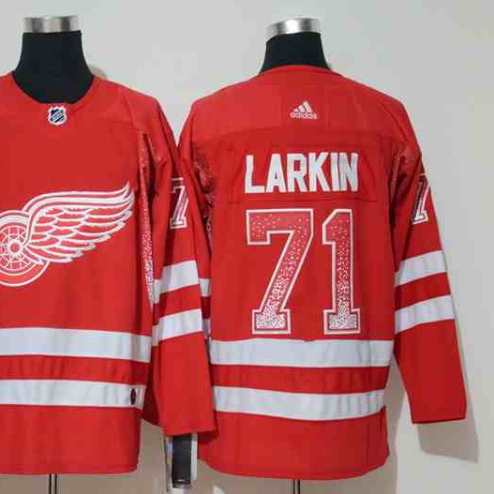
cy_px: 247
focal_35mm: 68
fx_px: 1092
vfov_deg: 25.5
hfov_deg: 25.4
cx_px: 167
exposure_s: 1/13
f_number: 4.2
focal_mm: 35
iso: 4000
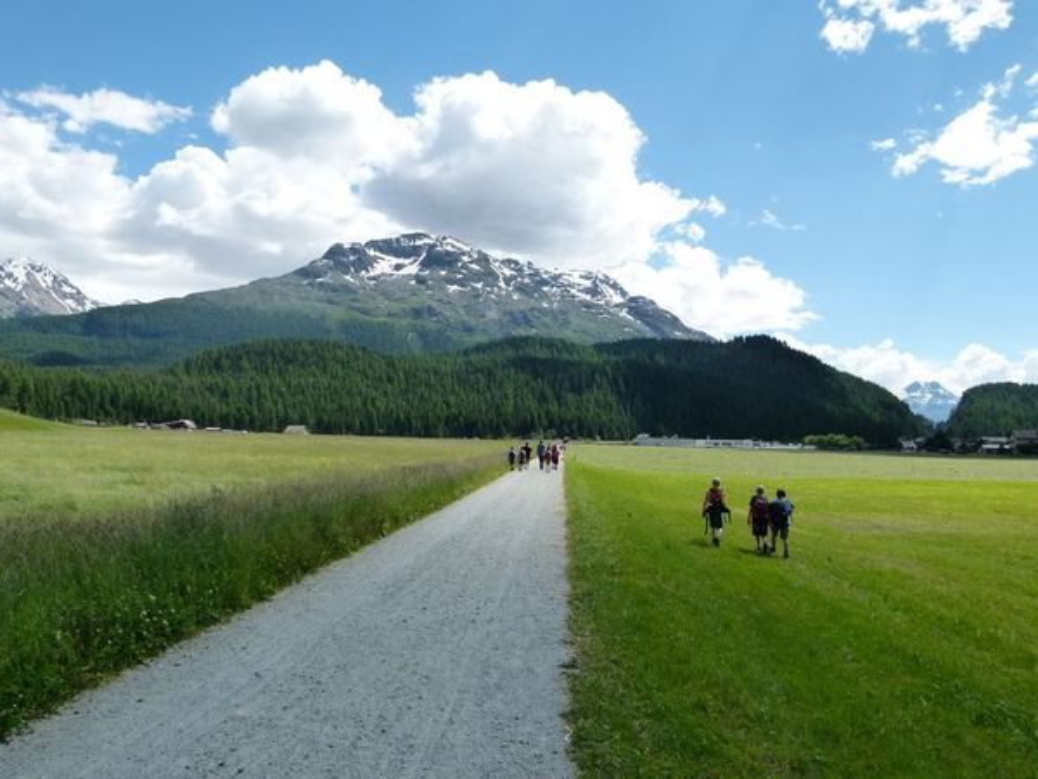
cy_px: 390
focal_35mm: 27
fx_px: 810
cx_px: 519
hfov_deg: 65.3
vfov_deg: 51.4
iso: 160
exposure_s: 1/1000
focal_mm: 4.9
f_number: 4
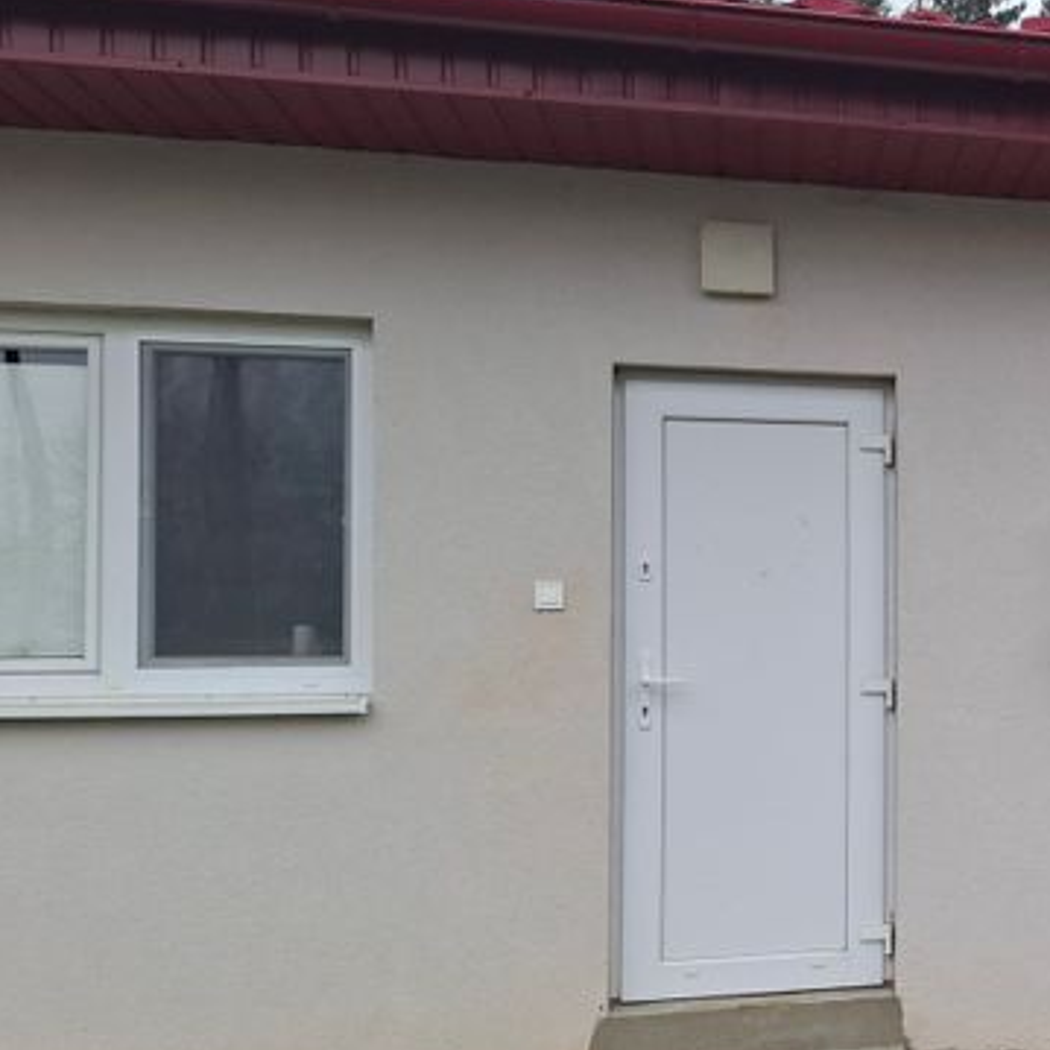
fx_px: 1476
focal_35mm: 43
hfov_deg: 34.7
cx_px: 1106
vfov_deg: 39.1
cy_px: 605
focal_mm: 5.54
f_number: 1.8
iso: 50
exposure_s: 1/228
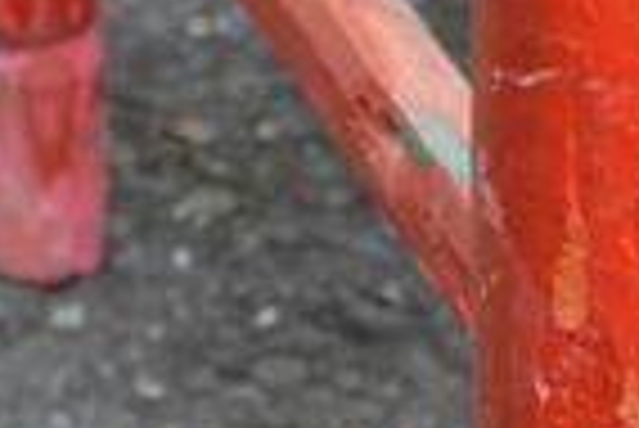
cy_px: 892
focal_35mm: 251
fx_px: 4460
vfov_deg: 5.4
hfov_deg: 8.2
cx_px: 554
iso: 400
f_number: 5
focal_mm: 34
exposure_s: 1/40
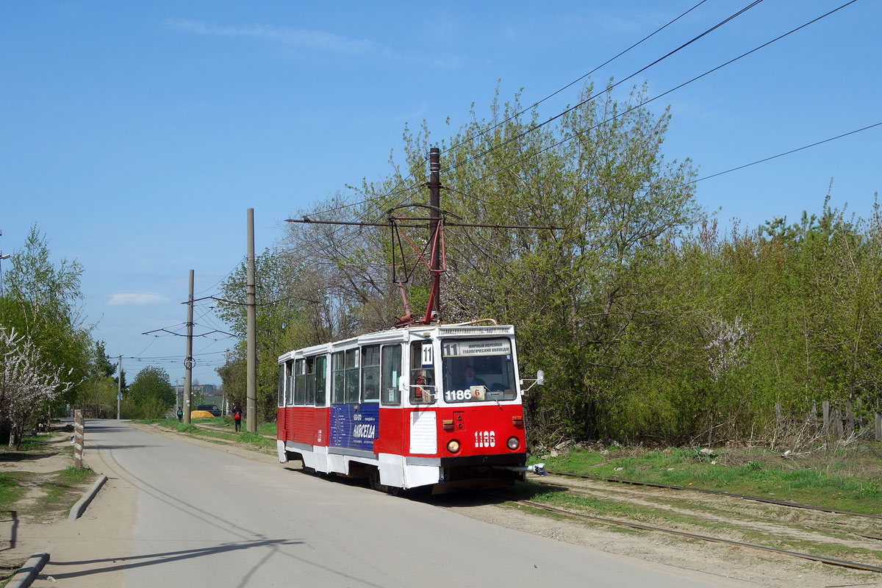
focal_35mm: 51
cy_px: 294
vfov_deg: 26.5
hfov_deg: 38.9
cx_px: 441
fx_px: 1249
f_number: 7.1
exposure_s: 1/500
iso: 125
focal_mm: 18.88
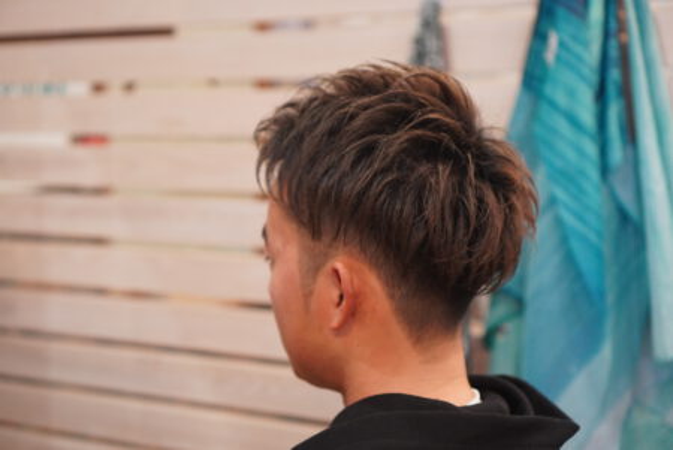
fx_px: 982
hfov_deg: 37.8
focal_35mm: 52
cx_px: 336
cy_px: 225
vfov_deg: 25.8
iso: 1600
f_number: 2.2
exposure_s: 1/160
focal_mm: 35
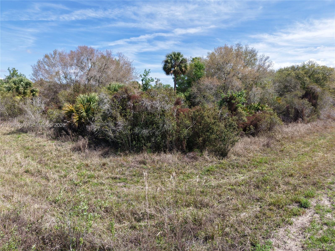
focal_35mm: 24
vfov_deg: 56.8
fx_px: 232
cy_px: 126
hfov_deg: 71.6
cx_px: 168
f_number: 1.8
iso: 150
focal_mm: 8.67
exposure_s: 1/2500
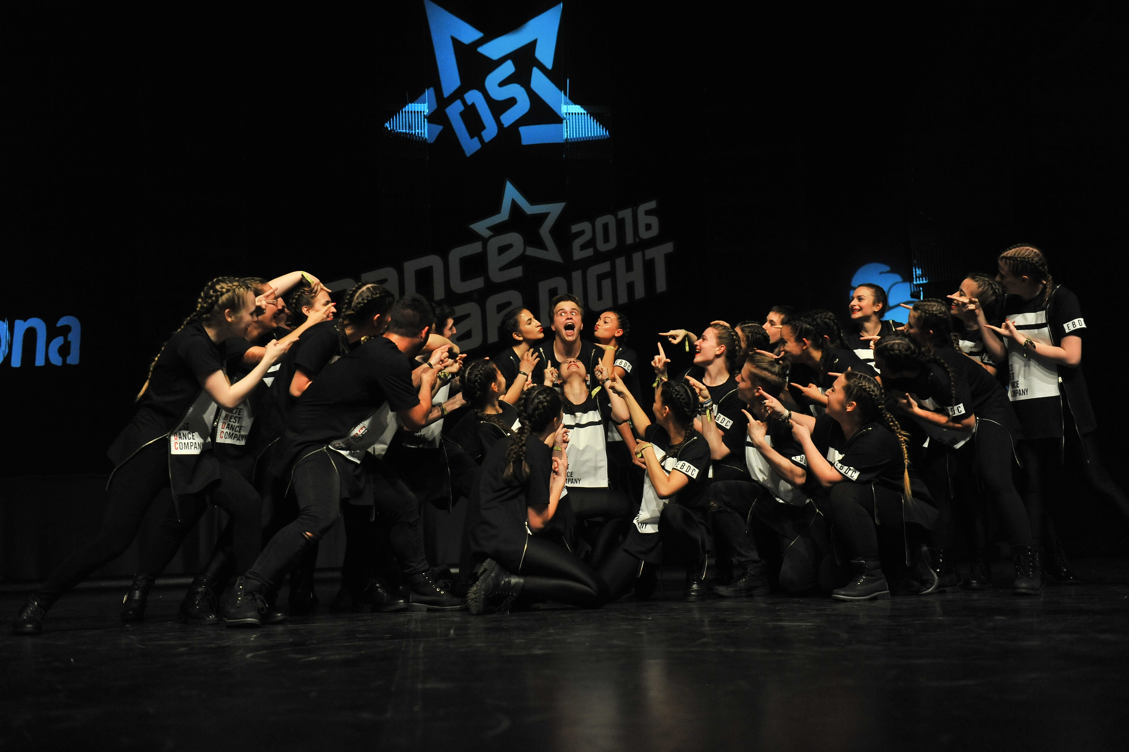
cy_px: 376
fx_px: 1254
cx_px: 564
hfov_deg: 48.5
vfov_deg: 33.4
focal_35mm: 40
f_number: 2.8
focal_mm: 40
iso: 2000
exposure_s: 1/320
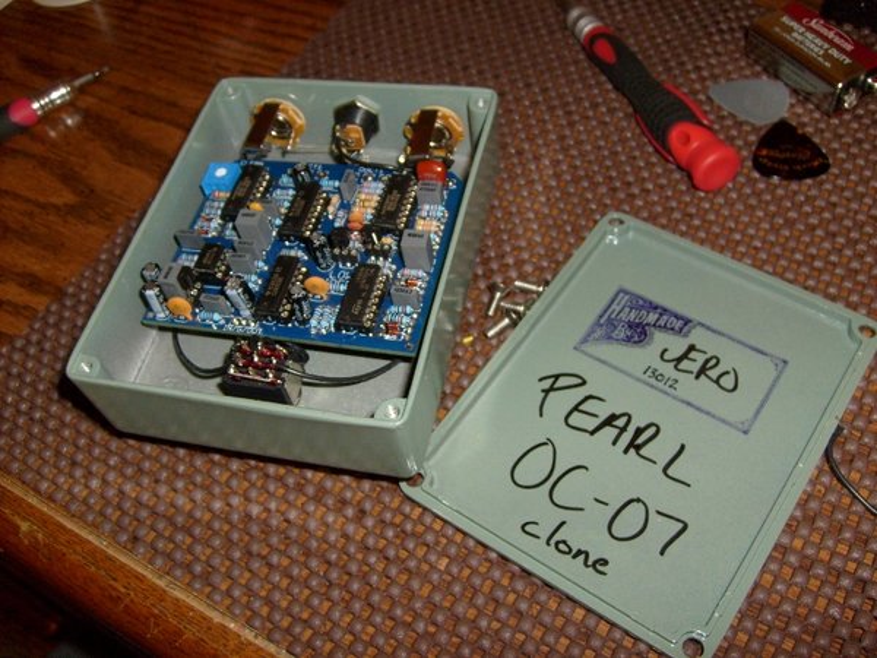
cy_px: 329
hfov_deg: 52.6
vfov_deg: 40.7
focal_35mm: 35
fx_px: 887
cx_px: 438
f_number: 2.8
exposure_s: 1/45
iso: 100
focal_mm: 5.8
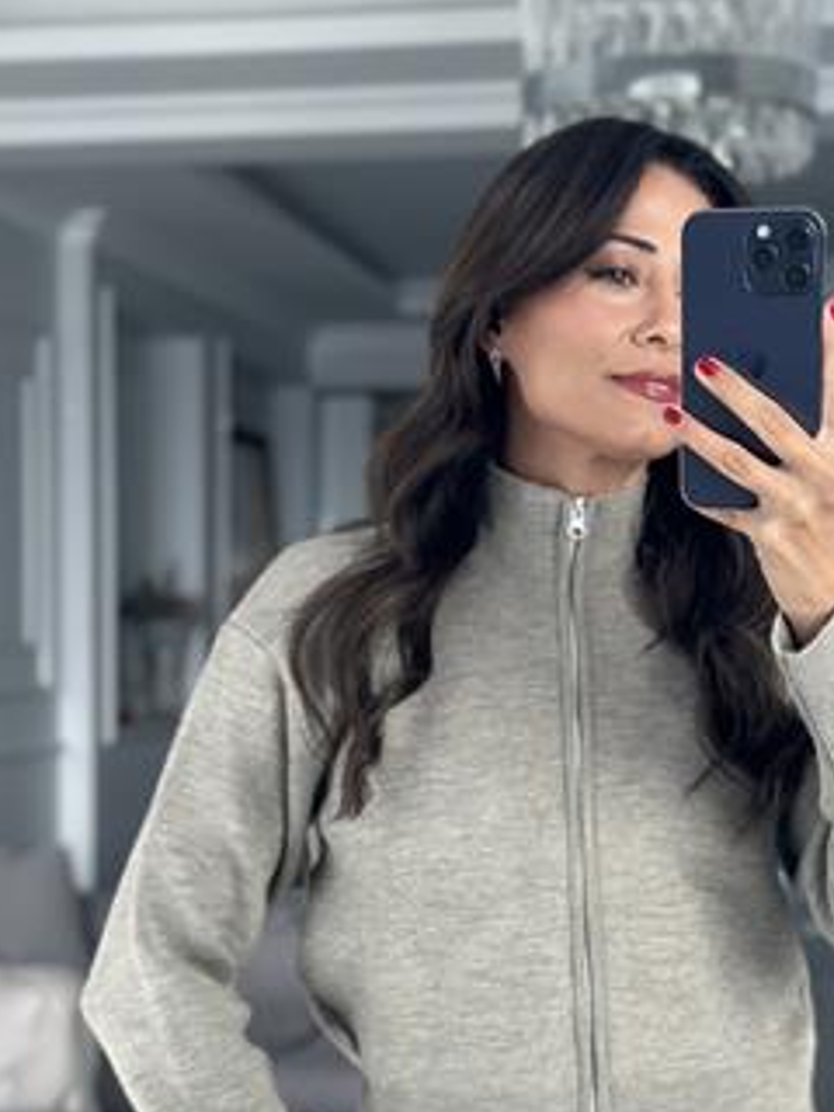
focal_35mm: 76
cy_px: 810
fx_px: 2441
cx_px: 577
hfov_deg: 19.3
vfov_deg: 25.4
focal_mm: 6.86
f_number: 1.78
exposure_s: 1/172
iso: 100
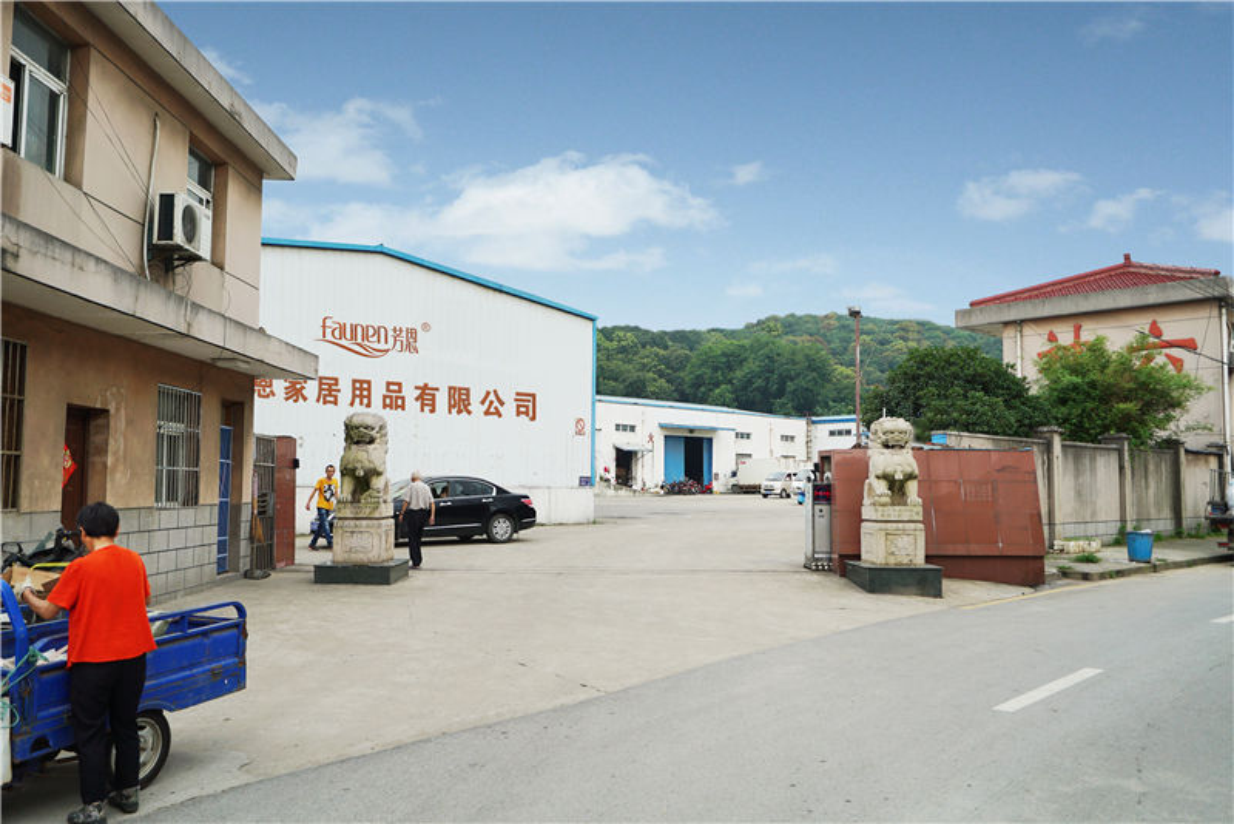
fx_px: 994
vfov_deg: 45.0
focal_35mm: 29
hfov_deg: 63.6
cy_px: 412
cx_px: 617
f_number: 5
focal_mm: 29
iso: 100
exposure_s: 1/80
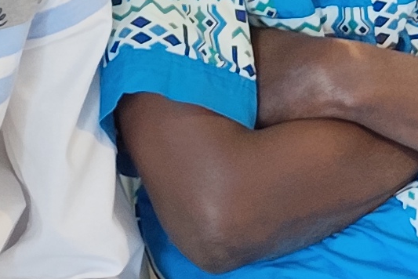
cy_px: -224
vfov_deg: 7.3
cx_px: 285
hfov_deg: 11.2
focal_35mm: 183
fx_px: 2126
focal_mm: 6.19
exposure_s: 1/33.3
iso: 400
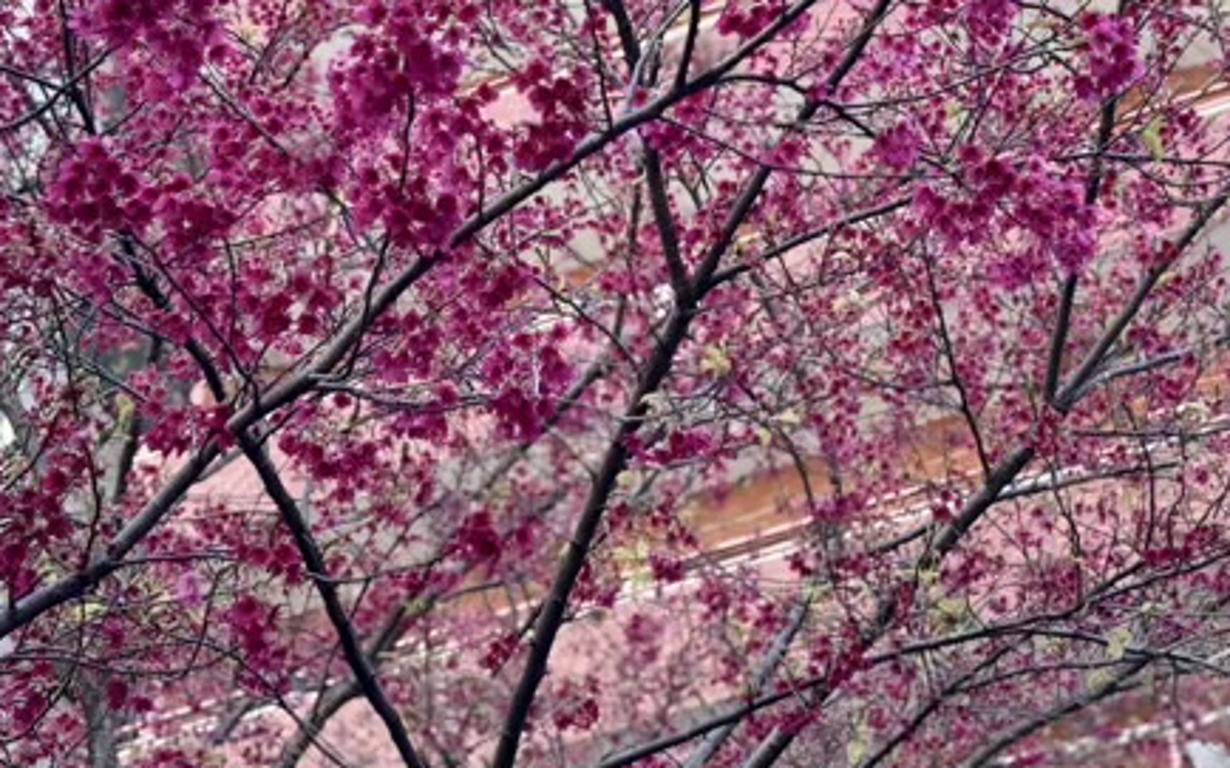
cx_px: 686
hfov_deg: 23.3
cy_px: 58
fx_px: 2983
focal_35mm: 89
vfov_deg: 14.5
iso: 32
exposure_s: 1/191
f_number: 1.6
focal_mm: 5.96
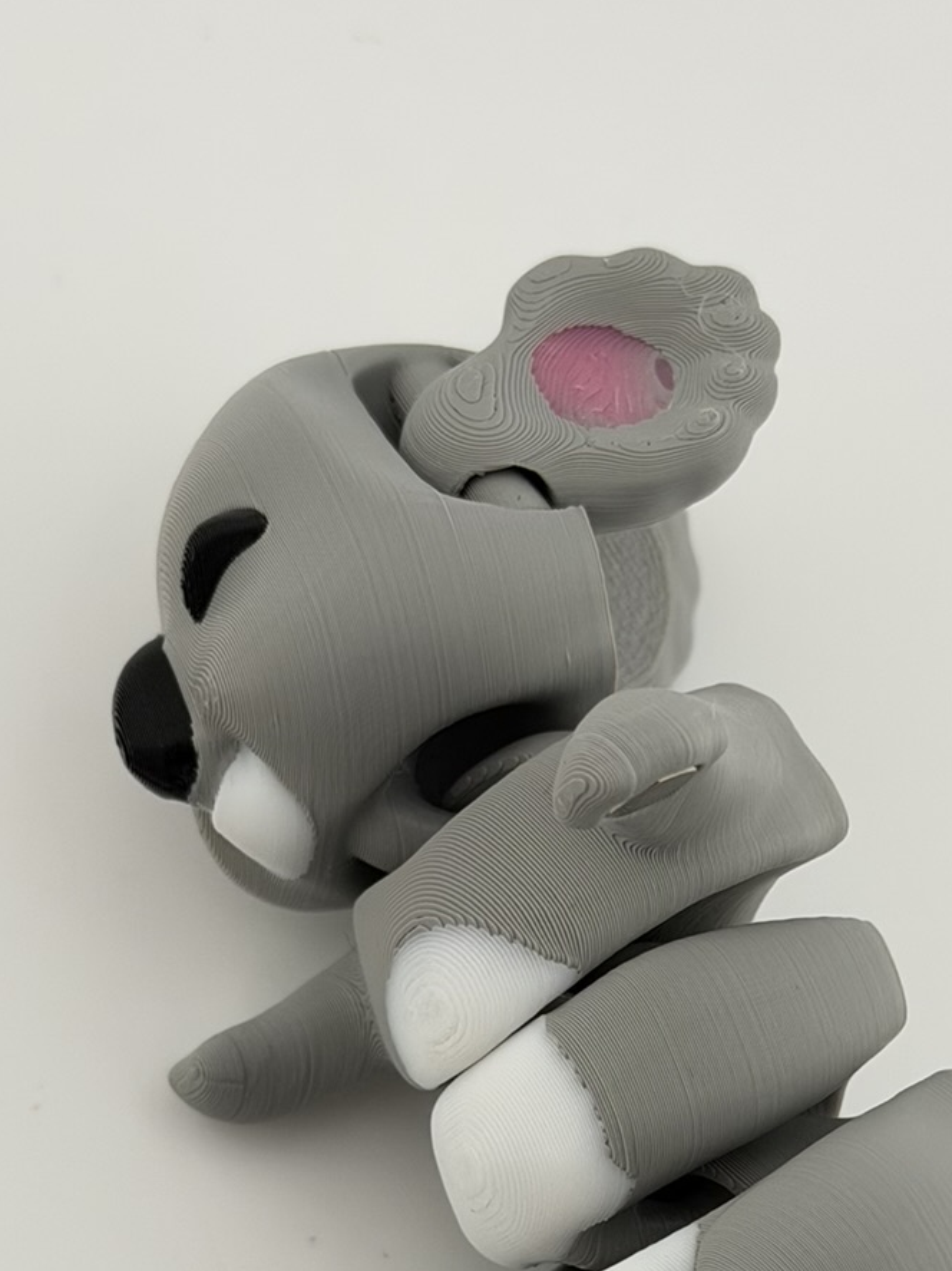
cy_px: 1092
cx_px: 520
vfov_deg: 17.5
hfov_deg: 13.3
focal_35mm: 111
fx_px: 4072
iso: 64
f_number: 1.78
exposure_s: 1/1931
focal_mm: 6.76
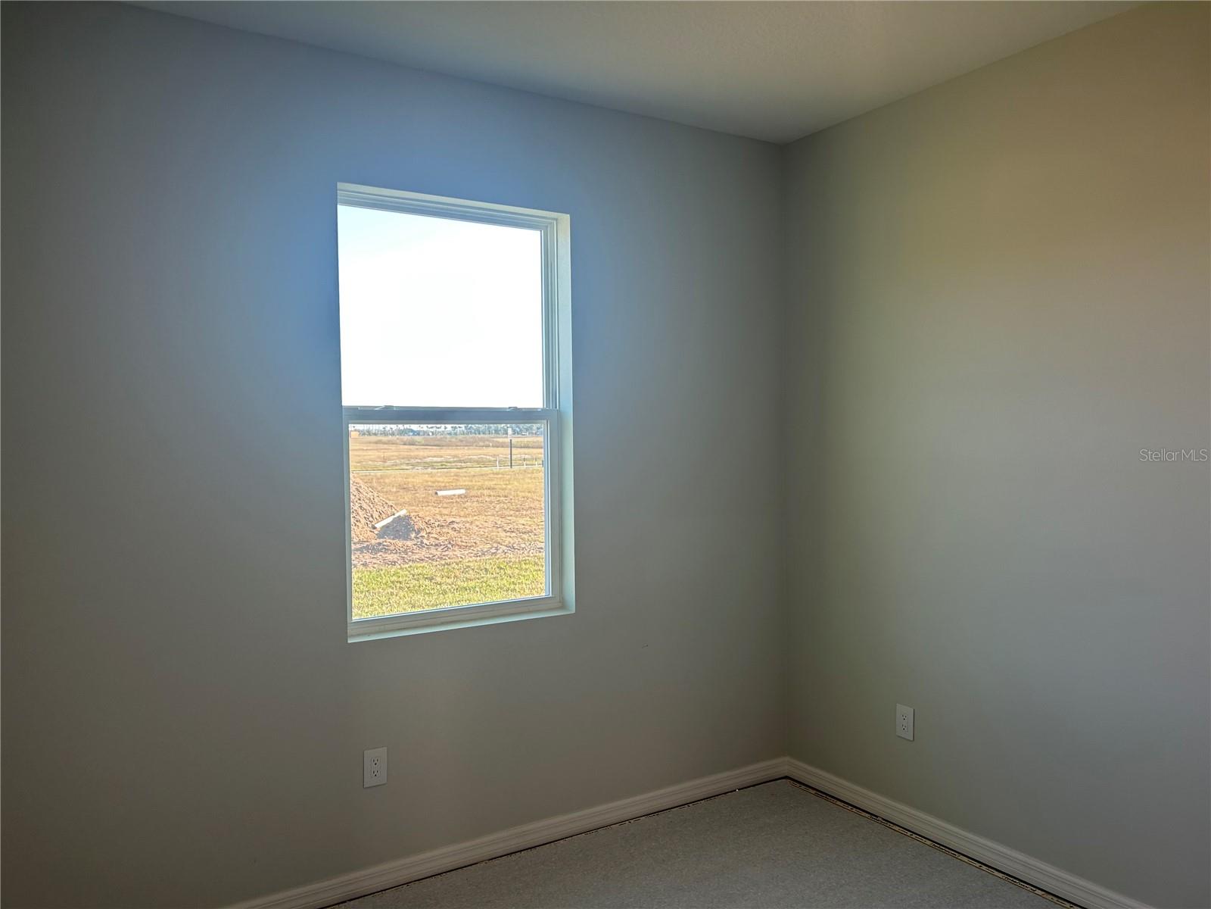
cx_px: 606
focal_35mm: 26
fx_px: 910
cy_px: 454
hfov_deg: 67.3
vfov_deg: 53.1
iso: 32
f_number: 1.5
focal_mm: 5.7
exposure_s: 1/134
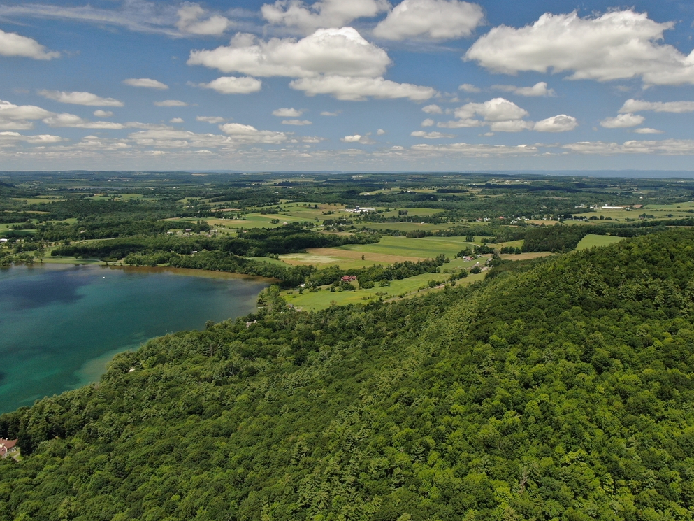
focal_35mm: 29
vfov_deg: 48.0
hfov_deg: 61.5
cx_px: 387
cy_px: 213
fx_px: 581
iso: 100
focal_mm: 4.4
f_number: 2.8
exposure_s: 1/400
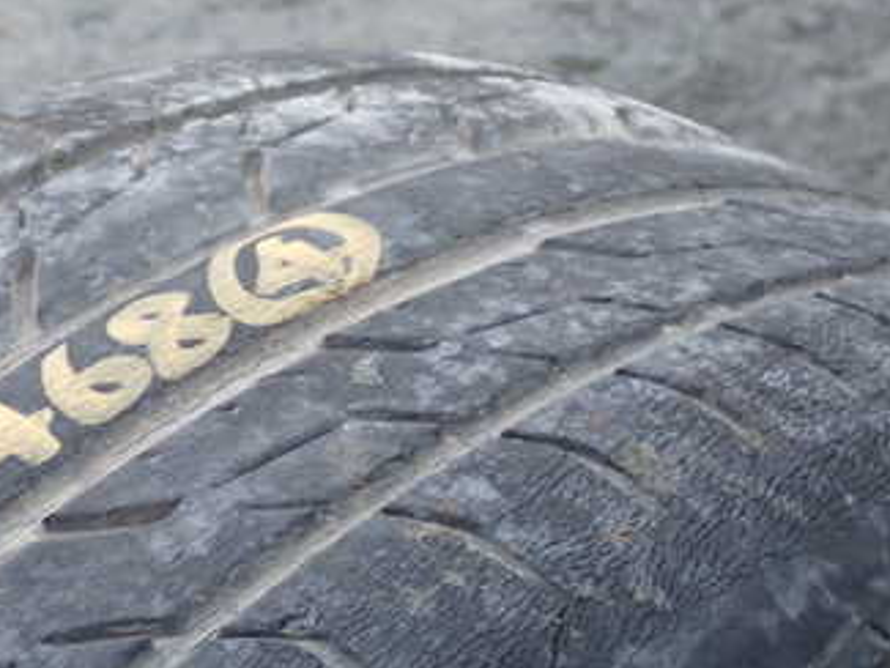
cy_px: 479
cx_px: 140
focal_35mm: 107
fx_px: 2752
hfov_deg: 18.2
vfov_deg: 13.8
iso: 800
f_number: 3.5
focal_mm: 10.35
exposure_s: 1/30
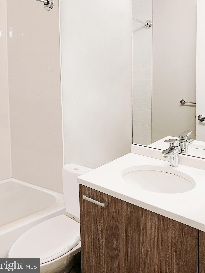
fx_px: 245
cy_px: 123
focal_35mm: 31
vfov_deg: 58.2
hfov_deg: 45.5
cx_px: 104
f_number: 1.8
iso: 40
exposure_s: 1/25
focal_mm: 3.99
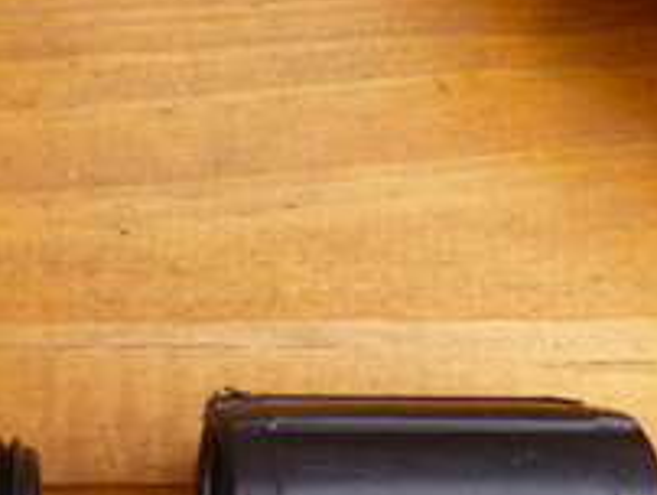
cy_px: 560
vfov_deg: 23.9
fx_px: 1083
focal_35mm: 57
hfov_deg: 31.8
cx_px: 42
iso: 100
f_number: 2.5
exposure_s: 1/60
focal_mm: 4.3
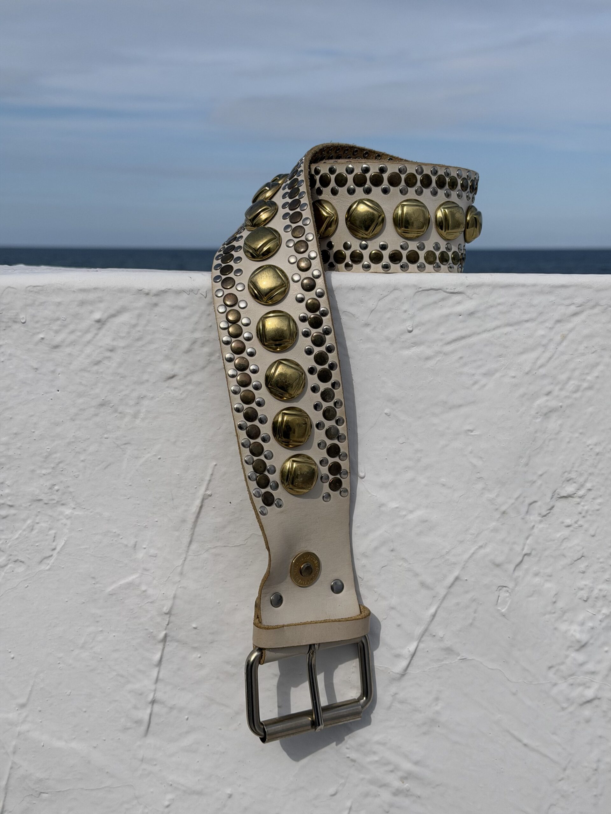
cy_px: 407
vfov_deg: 39.7
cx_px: 306
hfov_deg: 30.3
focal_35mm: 48
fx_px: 1130
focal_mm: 6.76
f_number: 1.78
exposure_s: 1/9901
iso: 64
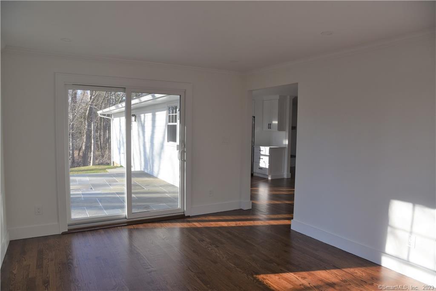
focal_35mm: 24
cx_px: 218
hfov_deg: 73.7
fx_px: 291
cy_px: 146
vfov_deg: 53.1
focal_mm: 24
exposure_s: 1/200
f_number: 7.1
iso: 400
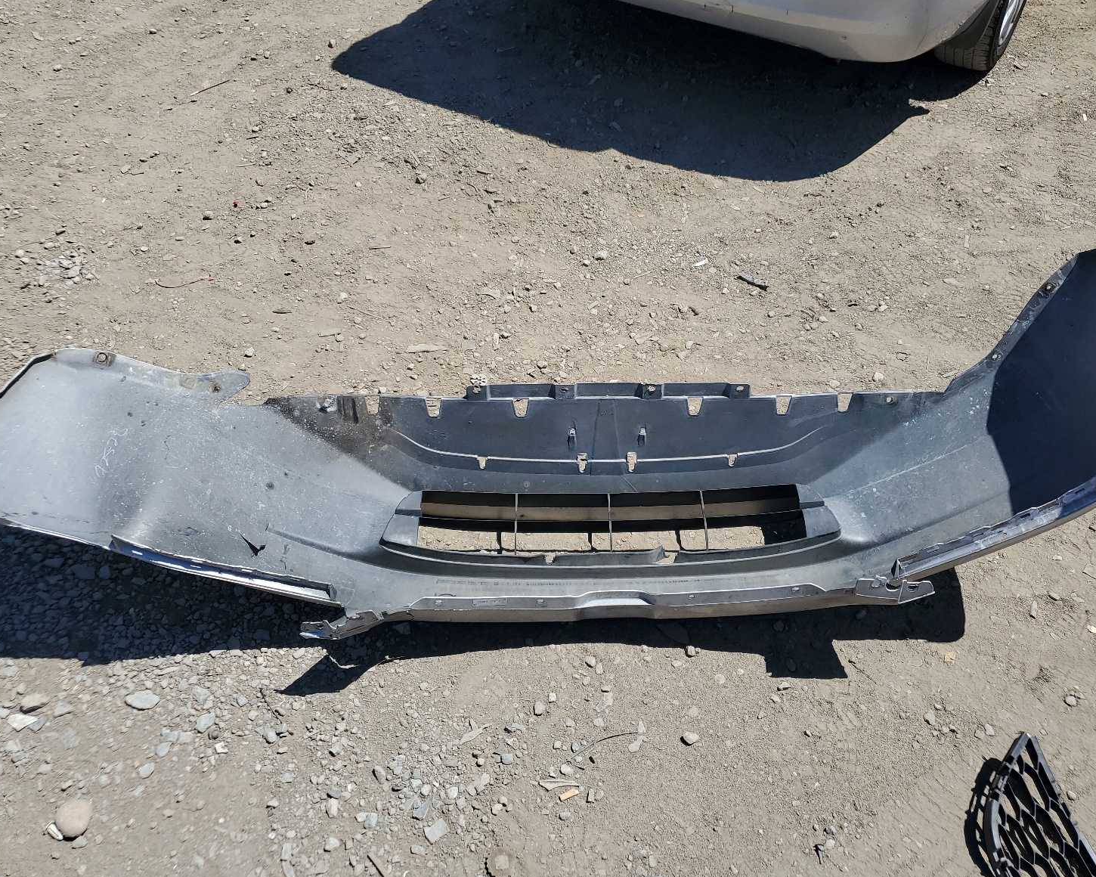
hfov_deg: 62.1
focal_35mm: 28
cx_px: 596
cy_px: 440
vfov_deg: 51.5
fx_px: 908
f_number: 1.5
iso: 50
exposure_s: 1/3333
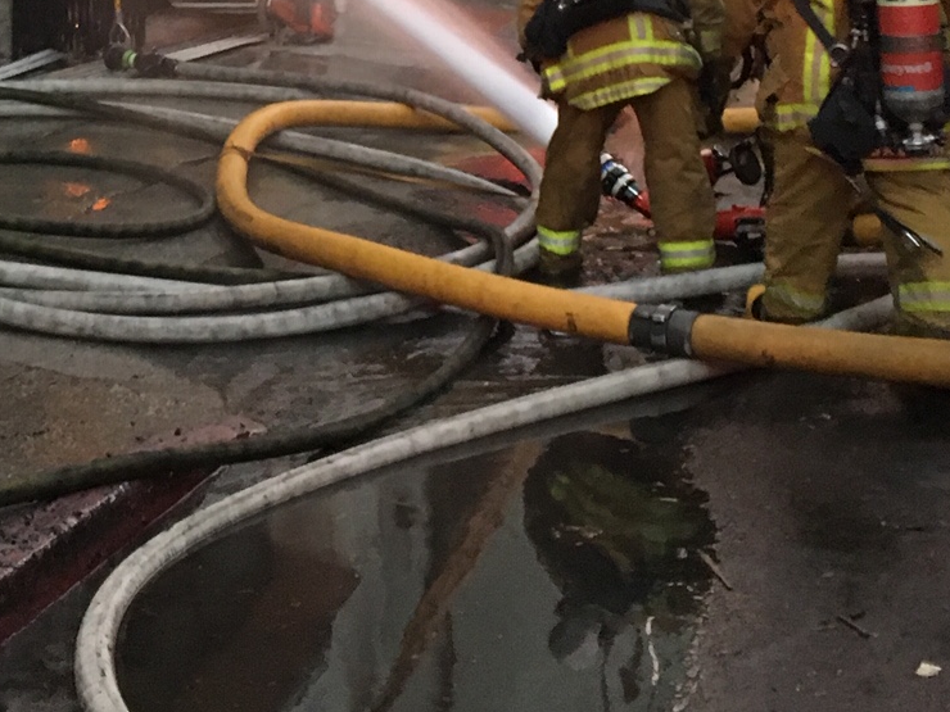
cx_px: 178
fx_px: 2168
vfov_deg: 17.9
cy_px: -101
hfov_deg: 24.3
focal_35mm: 79
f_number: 2.2
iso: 200
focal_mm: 4.15
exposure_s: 1/30
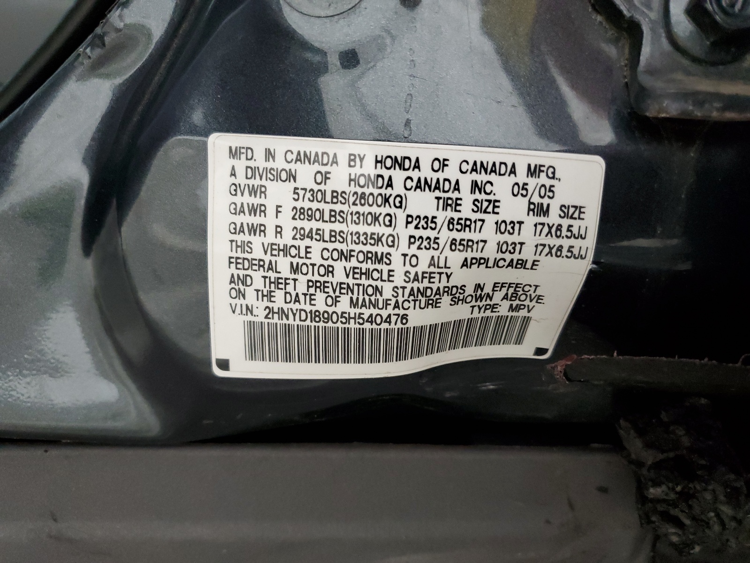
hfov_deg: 67.3
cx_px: 375
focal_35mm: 26
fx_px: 563
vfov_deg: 53.1
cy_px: 282
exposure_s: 1/60.2
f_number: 1.5
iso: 312
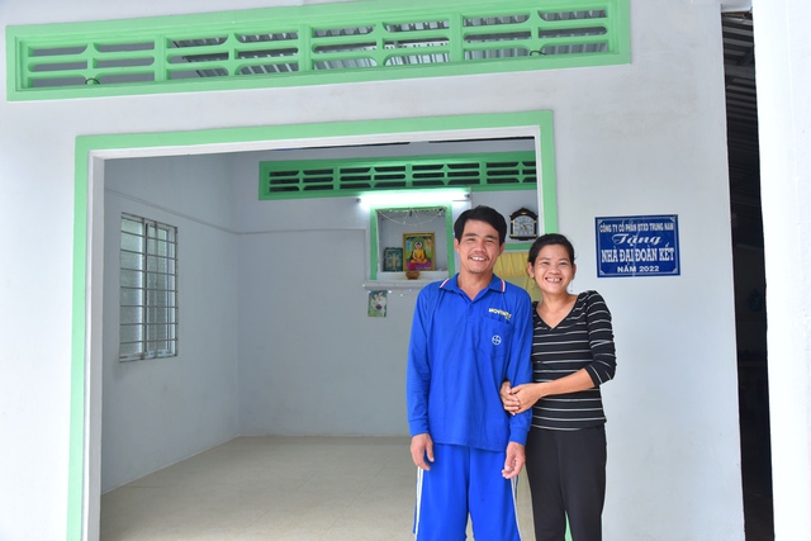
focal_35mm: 30
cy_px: 270
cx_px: 406
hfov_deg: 61.9
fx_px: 676
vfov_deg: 43.6
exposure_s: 1/80
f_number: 6.3
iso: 800
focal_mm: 30
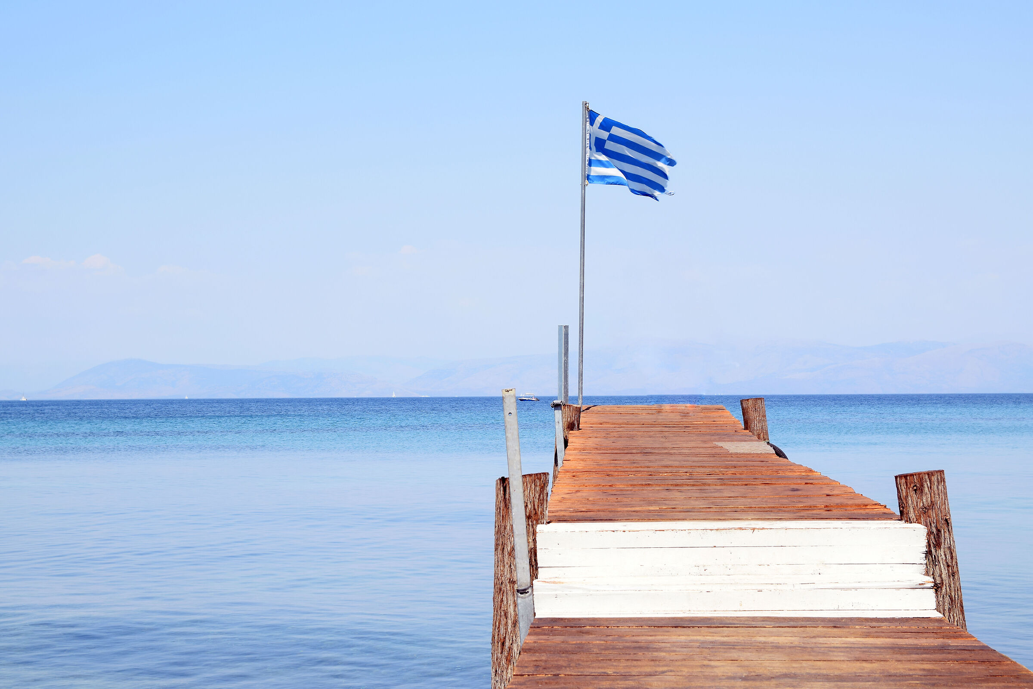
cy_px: 344
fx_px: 1722
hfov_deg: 33.4
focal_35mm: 60
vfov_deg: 22.6
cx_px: 516
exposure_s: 1/100
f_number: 13
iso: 100
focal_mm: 40
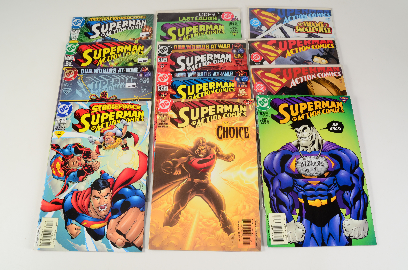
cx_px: 204
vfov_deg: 43.4
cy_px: 135
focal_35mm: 30
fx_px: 339
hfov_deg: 62.0
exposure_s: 1/160
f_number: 14
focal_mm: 20
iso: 200
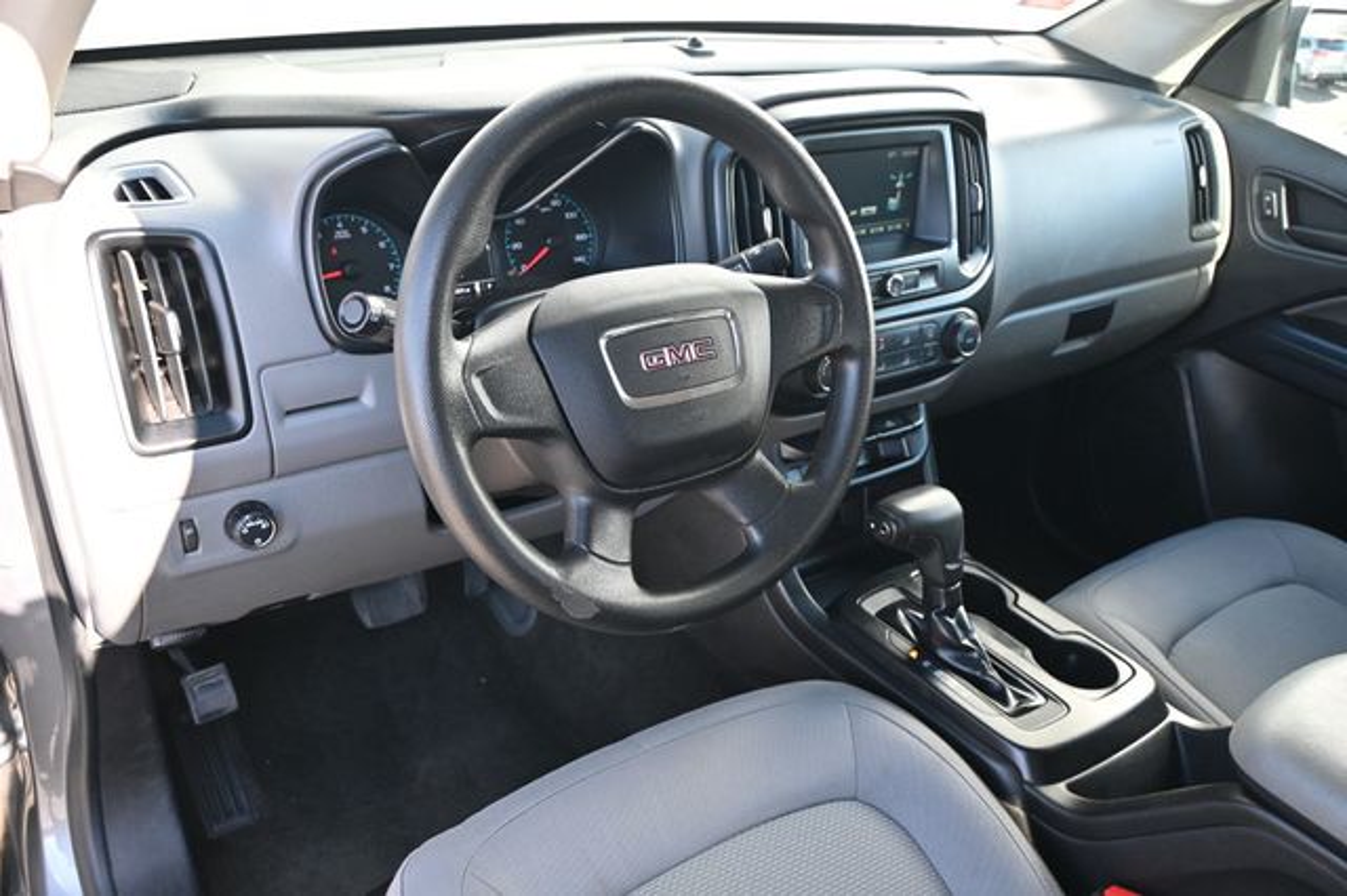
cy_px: 448
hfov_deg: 62.0
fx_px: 1122
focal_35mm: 30
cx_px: 674
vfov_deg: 43.6
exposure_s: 1/125
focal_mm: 20
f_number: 3.8
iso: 450
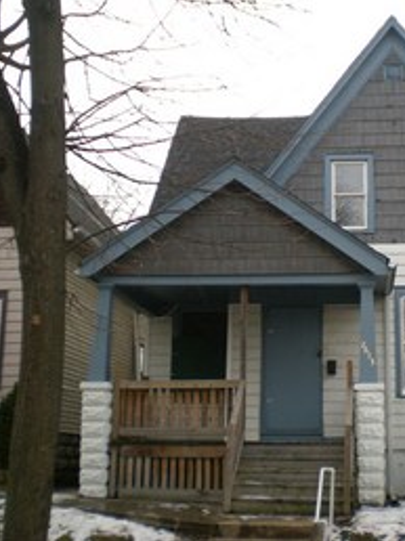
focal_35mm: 51
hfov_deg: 28.0
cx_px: 311
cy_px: 270
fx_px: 797
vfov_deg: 37.5
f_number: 3.1
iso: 77
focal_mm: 6.3
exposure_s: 1/225
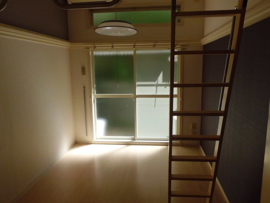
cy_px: 102
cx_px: 135
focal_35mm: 26
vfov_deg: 53.1
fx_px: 203
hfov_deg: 67.3
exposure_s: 1/250
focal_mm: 4.7
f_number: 2.8
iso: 100
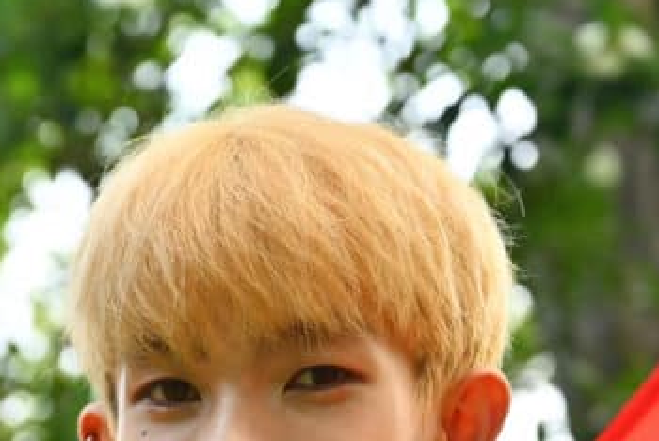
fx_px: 2840
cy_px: 604
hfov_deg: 13.0
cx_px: -60
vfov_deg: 8.7
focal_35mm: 155
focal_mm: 53
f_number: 4
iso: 640
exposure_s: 1/640
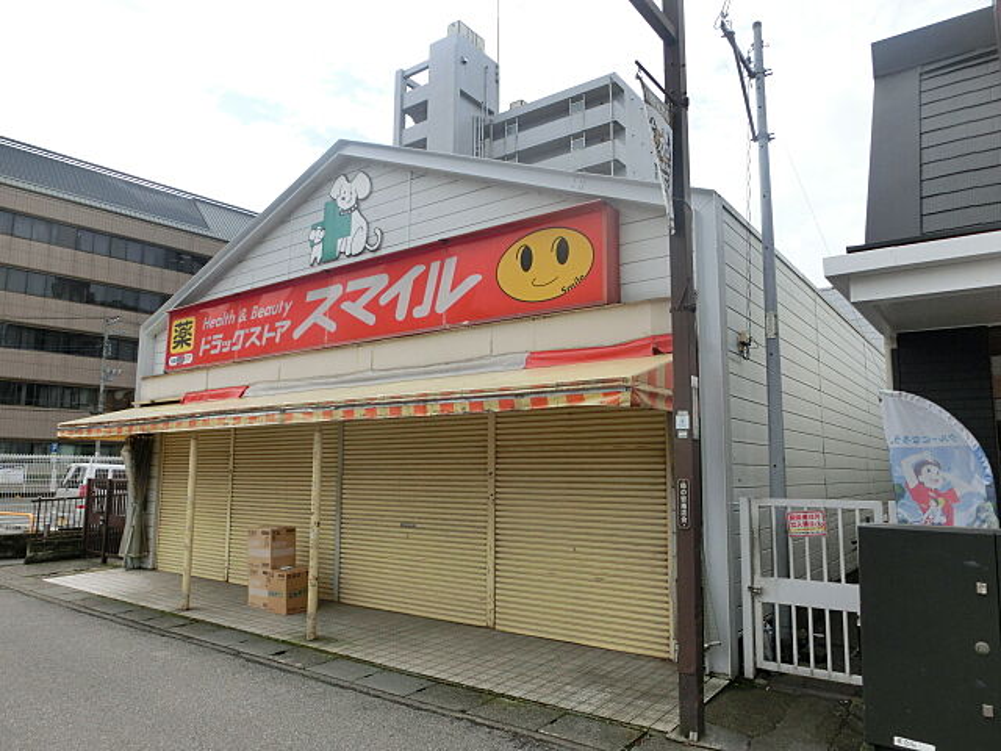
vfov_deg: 56.8
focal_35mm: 24
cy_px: 376
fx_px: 694
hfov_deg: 71.6
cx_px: 500
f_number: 7.9
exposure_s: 1/200
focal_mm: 4.24
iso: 80
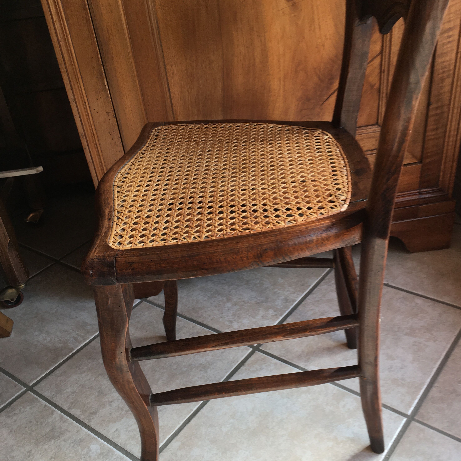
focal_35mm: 35
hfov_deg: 47.2
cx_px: 229
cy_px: 285
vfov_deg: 46.8
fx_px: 527
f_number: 2.2
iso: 25
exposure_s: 1/100
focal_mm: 4.15
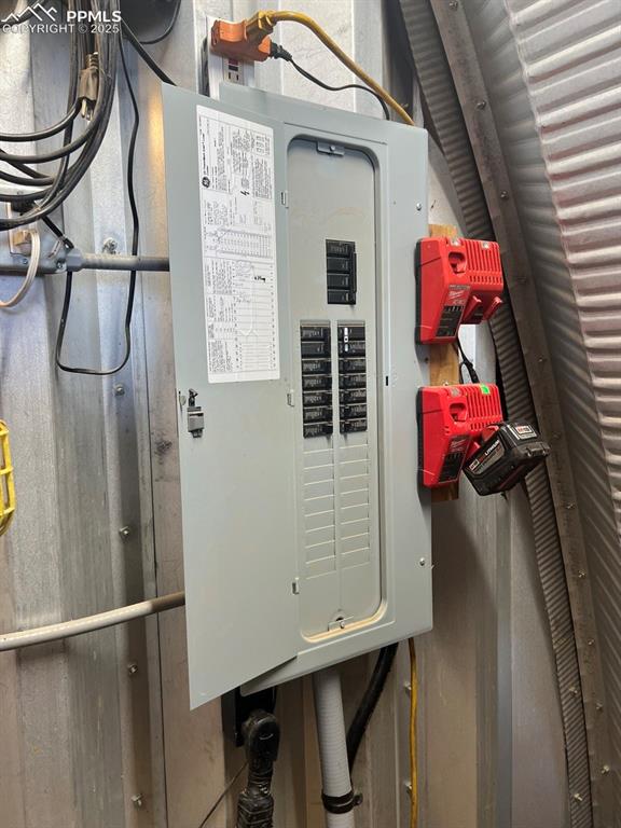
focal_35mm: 26
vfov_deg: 67.3
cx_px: 310
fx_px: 622
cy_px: 414
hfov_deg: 53.1
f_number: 1.5
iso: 125
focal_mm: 5.7
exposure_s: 1/120
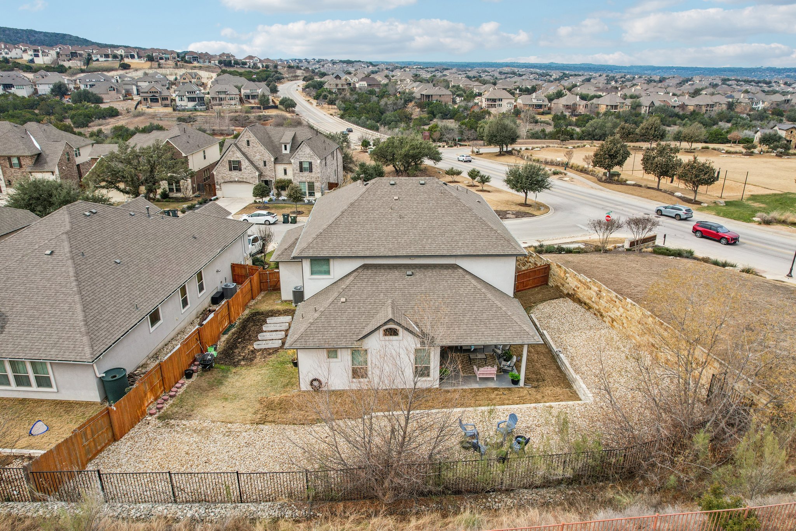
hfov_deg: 78.6
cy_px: 266
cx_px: 398
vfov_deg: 57.2
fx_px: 486
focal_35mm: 22
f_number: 2.8
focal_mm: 8.4
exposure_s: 1/1600
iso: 150
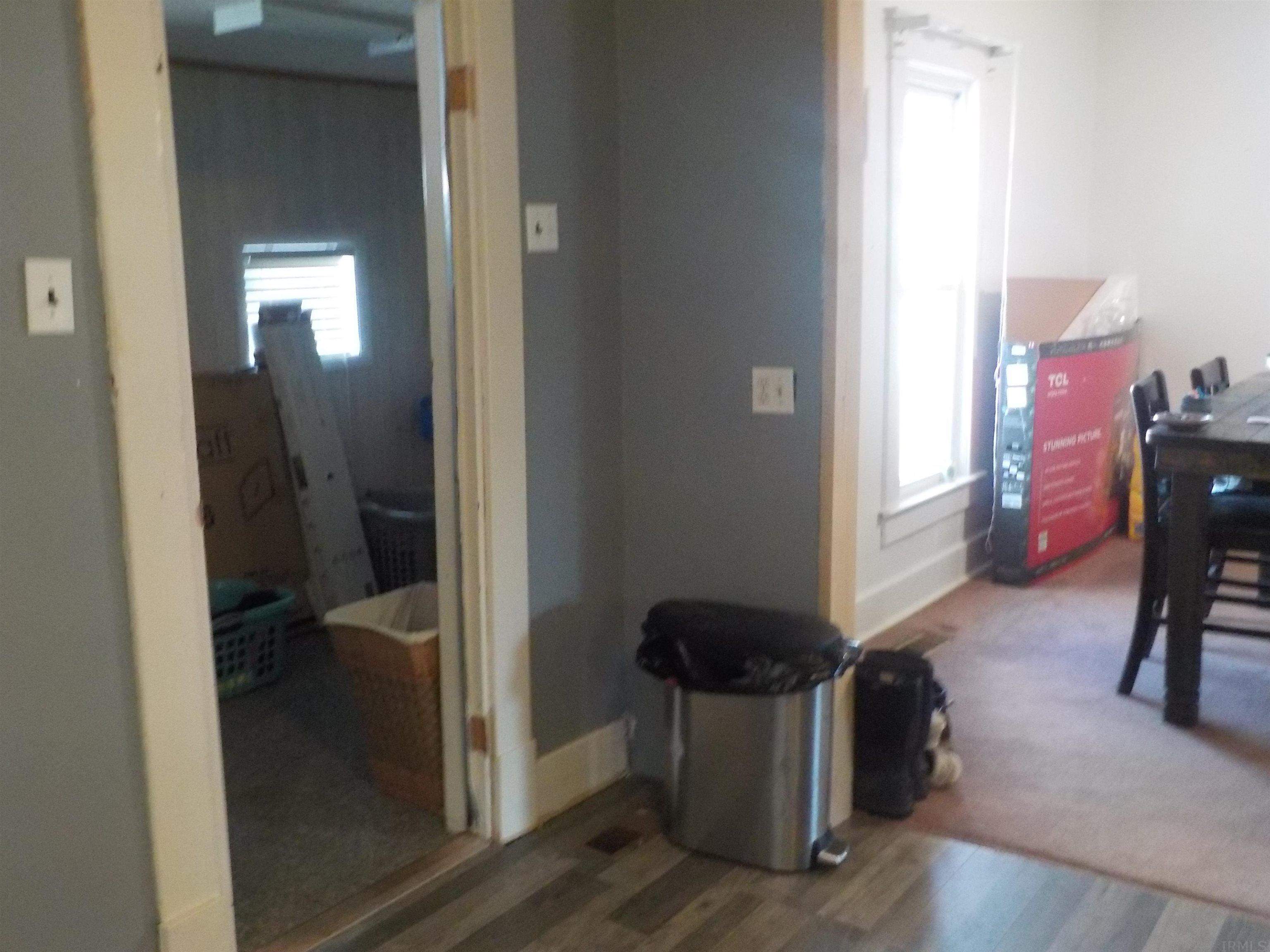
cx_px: 635
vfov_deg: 46.8
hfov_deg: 60.0
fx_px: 1101
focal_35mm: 30
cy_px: 476
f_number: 3.3
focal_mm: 4.1
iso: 800
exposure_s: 1/50
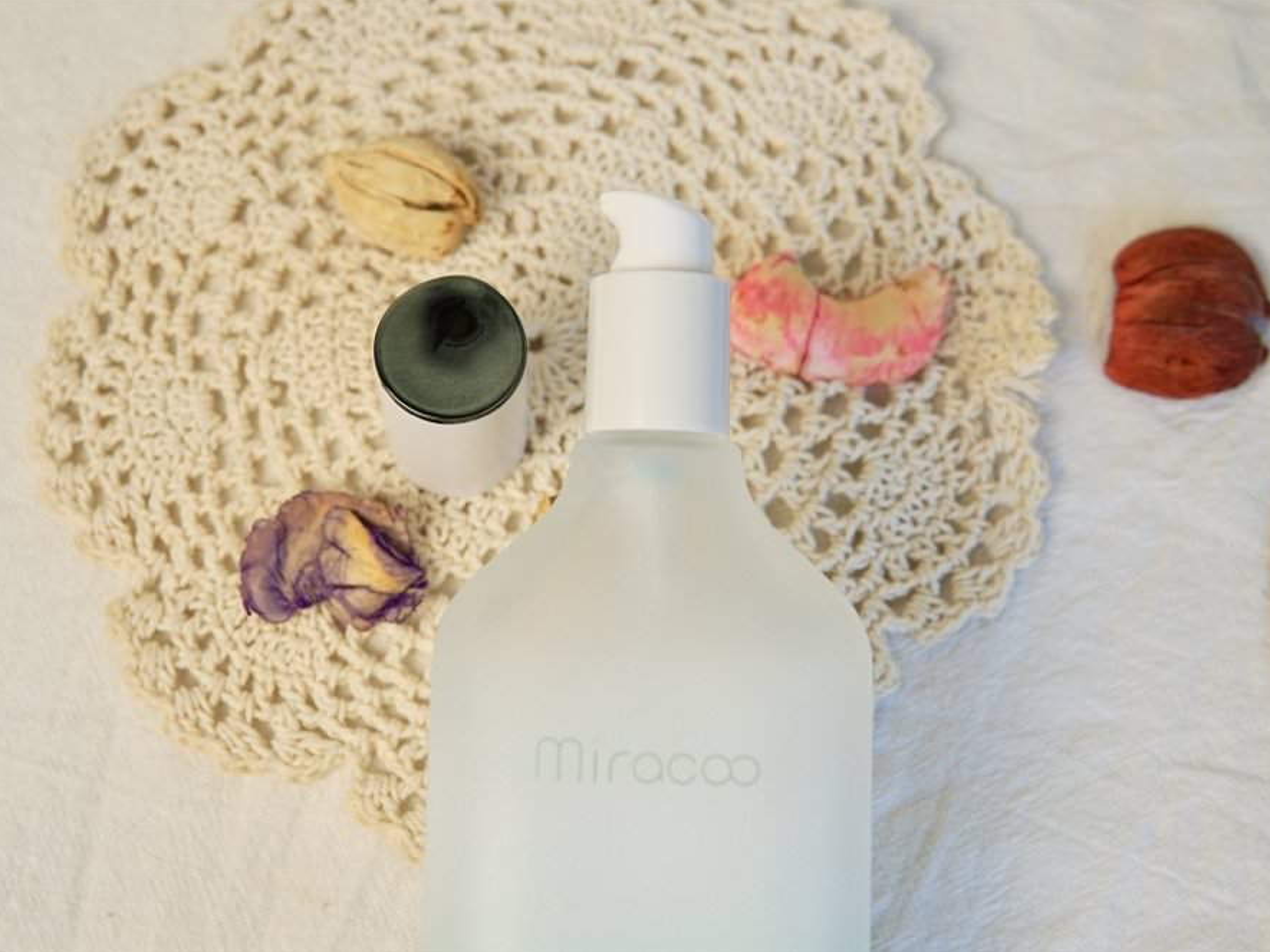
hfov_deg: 38.9
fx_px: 1798
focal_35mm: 49
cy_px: 475
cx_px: 598
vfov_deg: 29.7
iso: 100
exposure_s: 1/125
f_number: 4.5
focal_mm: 30
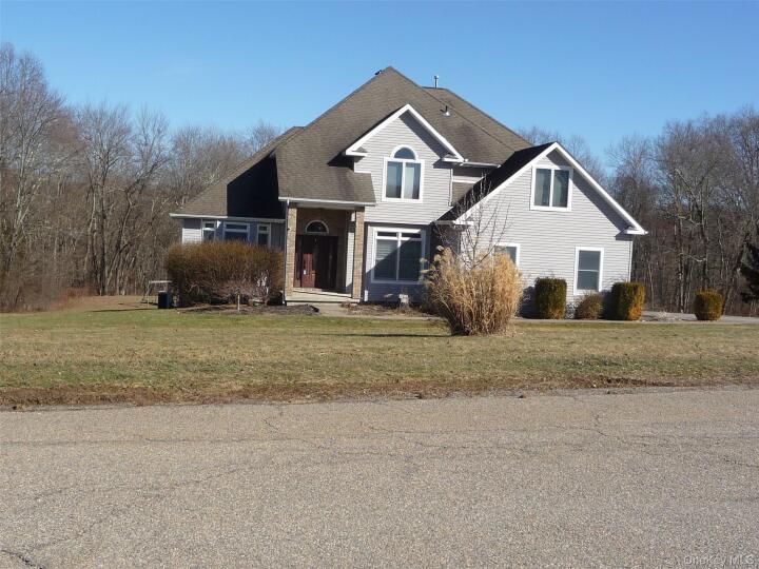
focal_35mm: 43
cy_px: 284
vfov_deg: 33.6
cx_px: 380
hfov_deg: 43.9
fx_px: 943
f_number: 3.5
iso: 100
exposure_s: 1/1000
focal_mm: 5.3
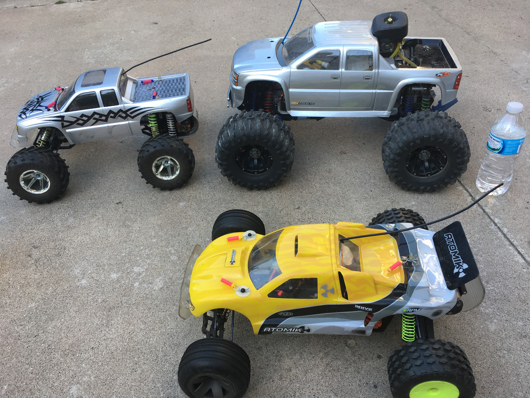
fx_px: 444
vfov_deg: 48.2
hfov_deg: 61.7
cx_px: 265
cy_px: 199
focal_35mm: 29
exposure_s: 1/120
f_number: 2.2
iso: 32
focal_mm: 4.15
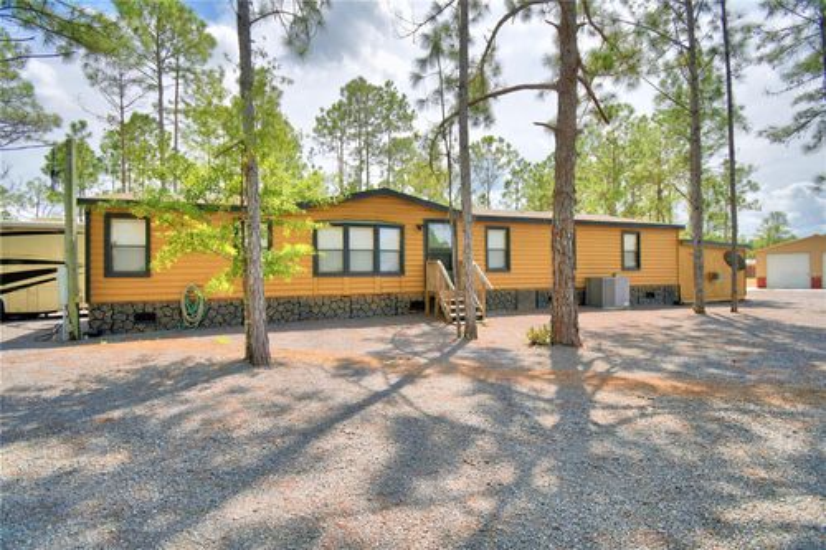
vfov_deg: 77.3
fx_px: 344
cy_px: 275
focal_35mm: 15
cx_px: 413
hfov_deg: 100.4
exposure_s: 1/1000
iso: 100
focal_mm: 10
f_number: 4.5
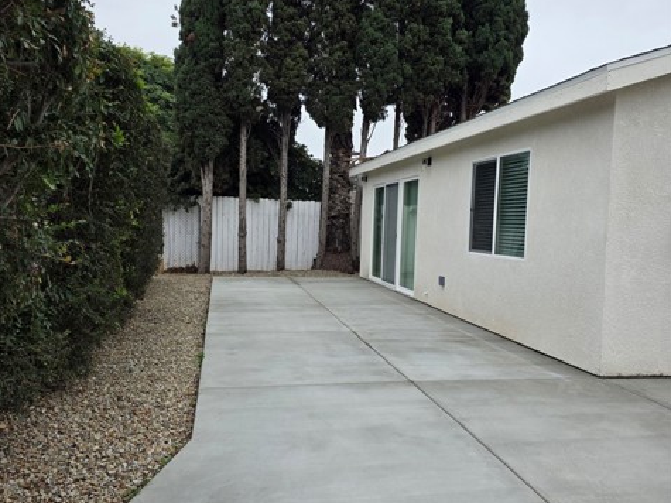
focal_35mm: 31
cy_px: 239
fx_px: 601
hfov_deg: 58.4
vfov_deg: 45.4
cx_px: 336
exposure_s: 1/1276
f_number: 1.7
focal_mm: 6.3
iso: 80
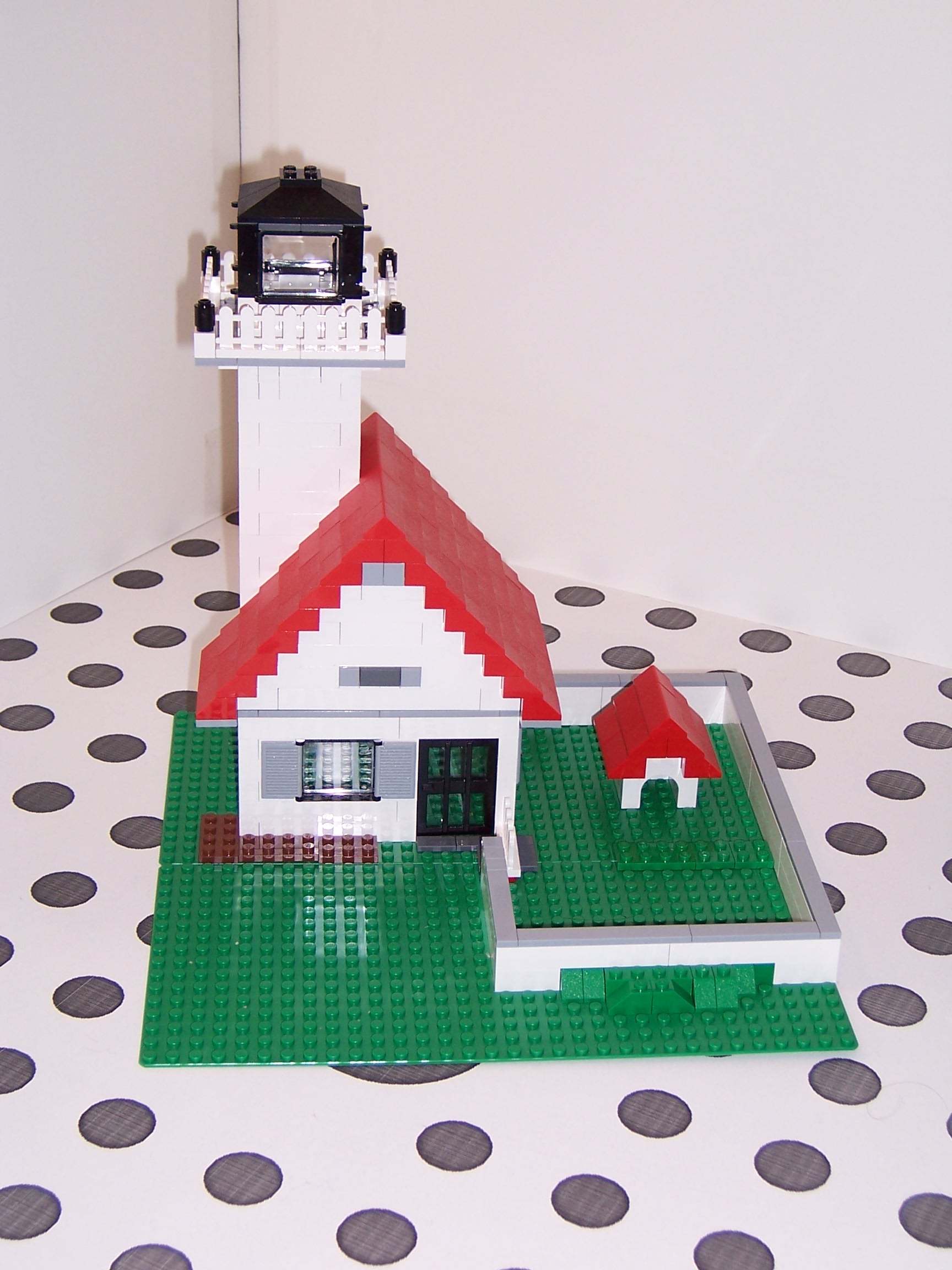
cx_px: 476
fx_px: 2200
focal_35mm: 60
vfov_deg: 32.2
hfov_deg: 24.4
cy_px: 635
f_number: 4
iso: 80
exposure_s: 1/90
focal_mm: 10
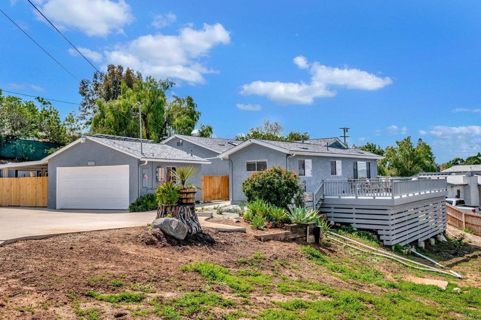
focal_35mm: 30
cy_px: 160
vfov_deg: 43.5
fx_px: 401
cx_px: 240
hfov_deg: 62.0
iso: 400
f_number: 8
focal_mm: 30
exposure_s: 1/1600
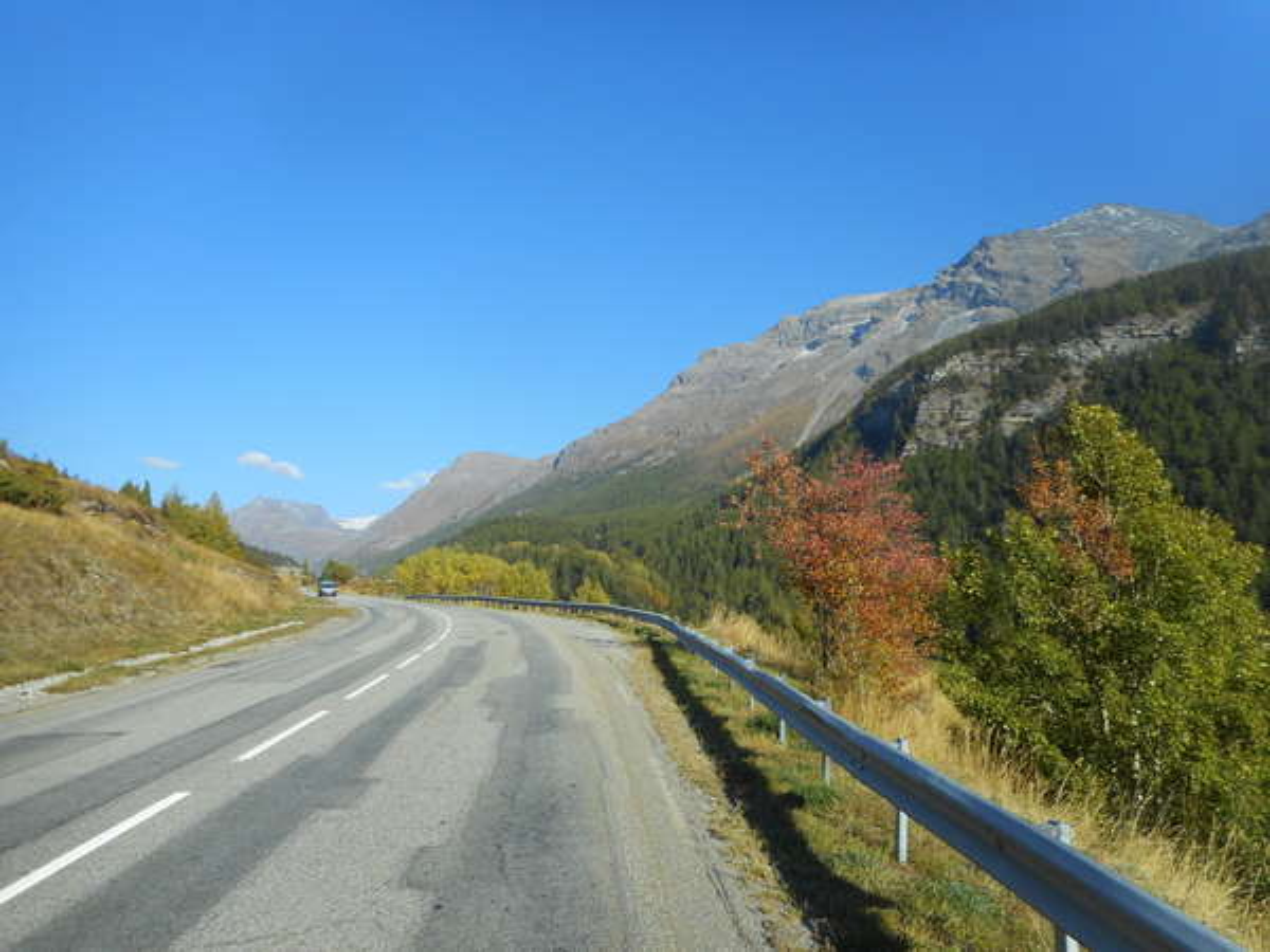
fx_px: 917
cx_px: 635
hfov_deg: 69.4
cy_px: 476
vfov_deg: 54.9
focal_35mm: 25
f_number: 3.7
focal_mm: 4.5
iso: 80
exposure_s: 1/640
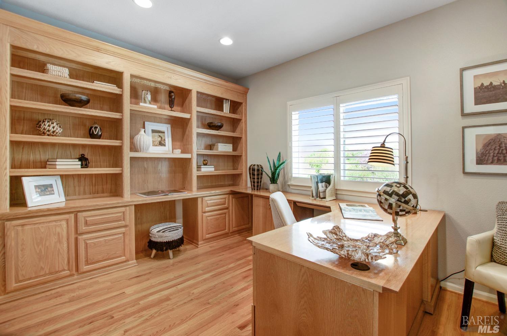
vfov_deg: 77.1
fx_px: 211
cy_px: 168
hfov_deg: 100.5
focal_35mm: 15
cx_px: 254
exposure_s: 1/6
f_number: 8
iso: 100
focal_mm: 10
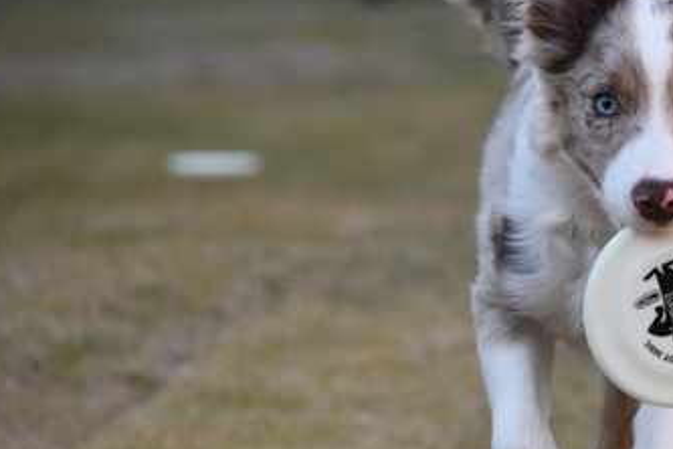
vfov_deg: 3.4
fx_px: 7552
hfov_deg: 5.1
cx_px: 588
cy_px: 290
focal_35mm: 404
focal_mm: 140
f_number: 4.8
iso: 800
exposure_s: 1/800
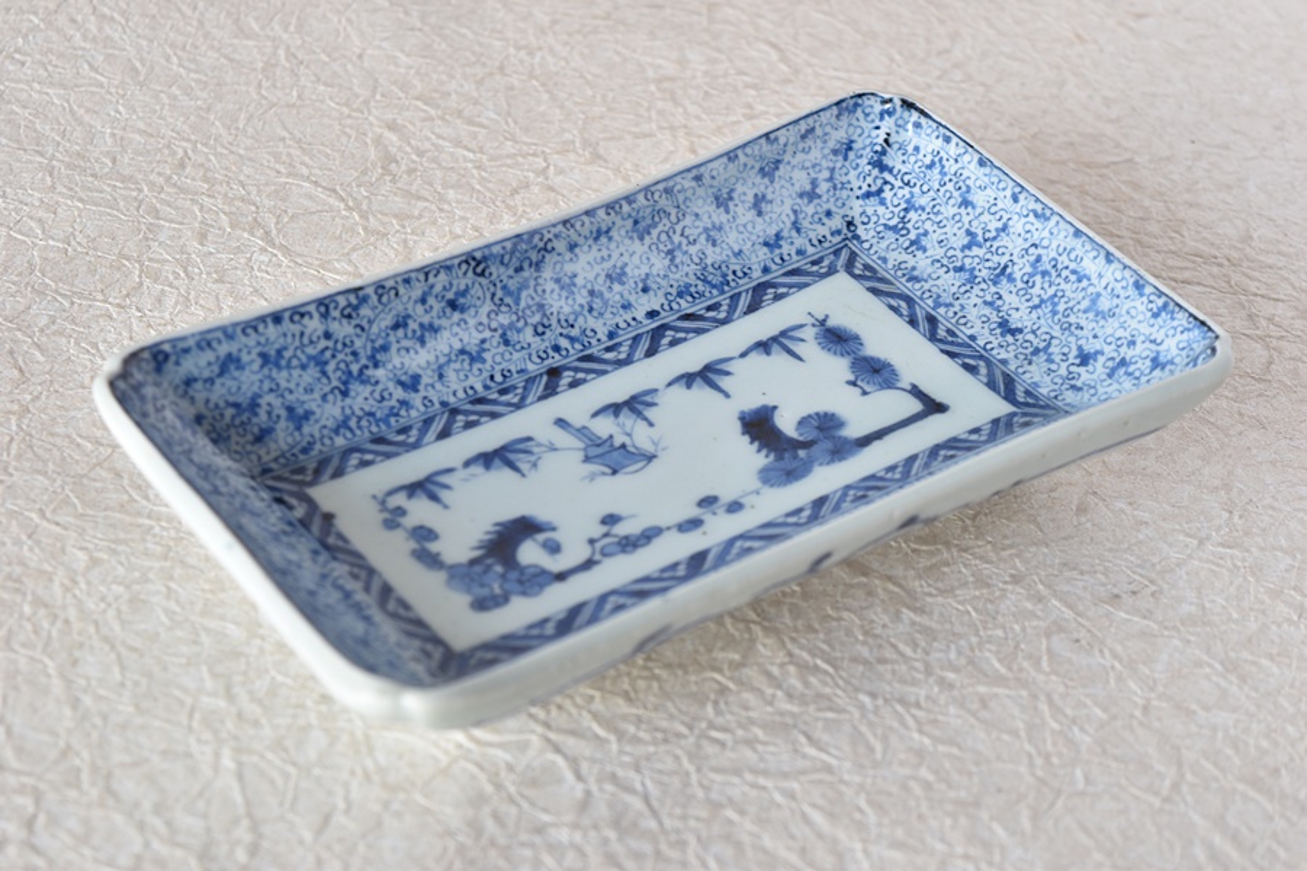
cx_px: 654
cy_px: 436
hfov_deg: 24.6
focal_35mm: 82
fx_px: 2995
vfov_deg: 16.6
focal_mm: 55
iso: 200
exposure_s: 1/8
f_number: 5.6
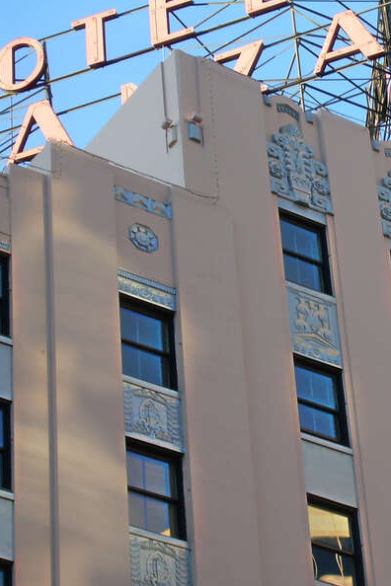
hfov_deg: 8.9
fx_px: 2509
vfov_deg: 13.3
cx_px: 384
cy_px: 291
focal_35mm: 154
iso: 50
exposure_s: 1/84.8
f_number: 4.9
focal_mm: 18.9
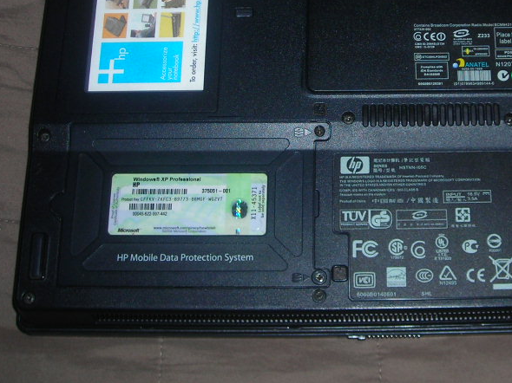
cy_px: 86
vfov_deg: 22.0
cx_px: 397
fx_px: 976
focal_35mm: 66
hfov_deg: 28.9
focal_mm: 6.3
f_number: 3.2
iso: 50
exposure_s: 1/60.1
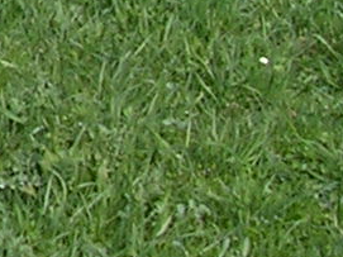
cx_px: -787
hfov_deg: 6.2
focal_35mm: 287
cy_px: -210
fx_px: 2843
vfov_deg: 5.1
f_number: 5.6
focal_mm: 5.8
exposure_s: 1/190
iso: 100
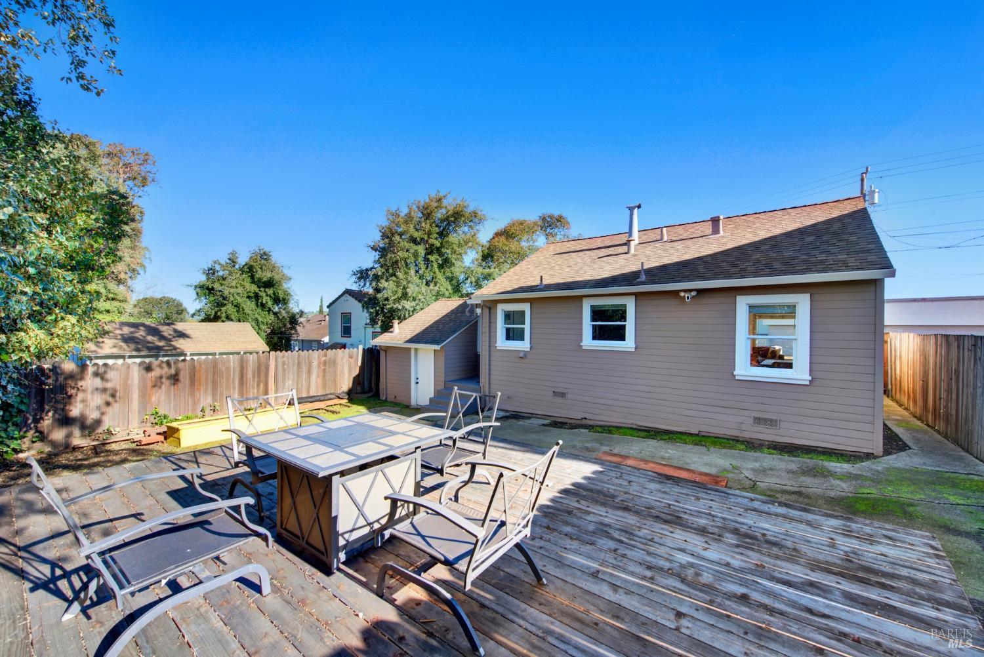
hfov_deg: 104.2
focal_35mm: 14
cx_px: 492
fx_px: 383
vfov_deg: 81.3
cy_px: 328
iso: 100
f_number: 14
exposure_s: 1/20
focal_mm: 14
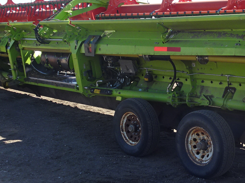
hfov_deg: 30.5
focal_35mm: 61
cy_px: 101
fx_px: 432
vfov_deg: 24.0
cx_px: 214
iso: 80
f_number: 3.5
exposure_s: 1/400
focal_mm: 4.1
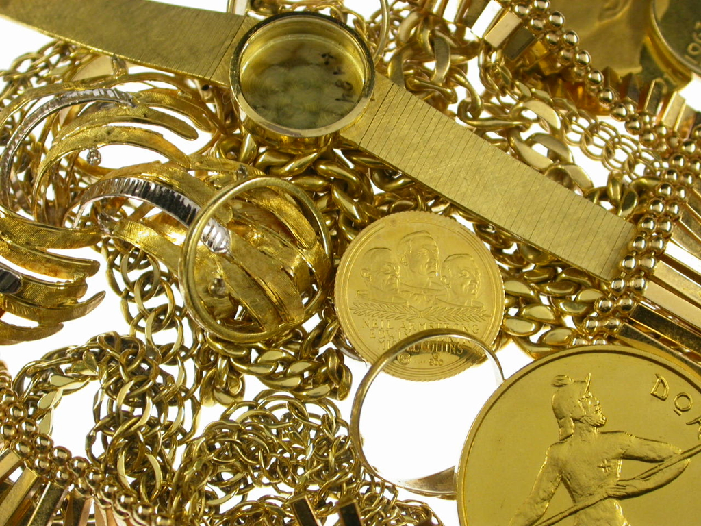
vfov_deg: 18.4
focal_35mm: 80
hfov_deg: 24.4
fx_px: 1620
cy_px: 263
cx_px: 350
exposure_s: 1/86.6
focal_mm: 16.7
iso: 100
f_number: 3.5
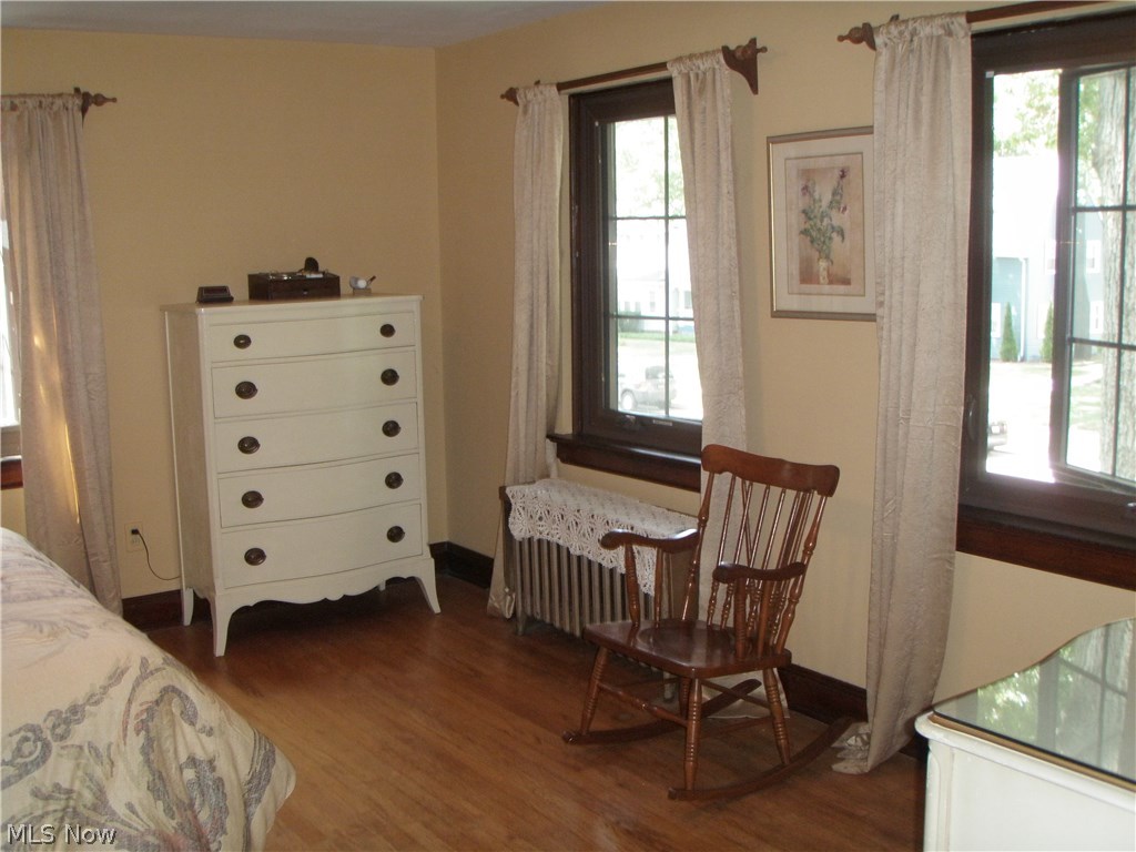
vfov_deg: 37.7
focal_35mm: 38
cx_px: 568
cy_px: 426
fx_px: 1247
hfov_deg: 49.0
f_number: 3.5
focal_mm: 6.7
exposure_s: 1/30
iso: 250
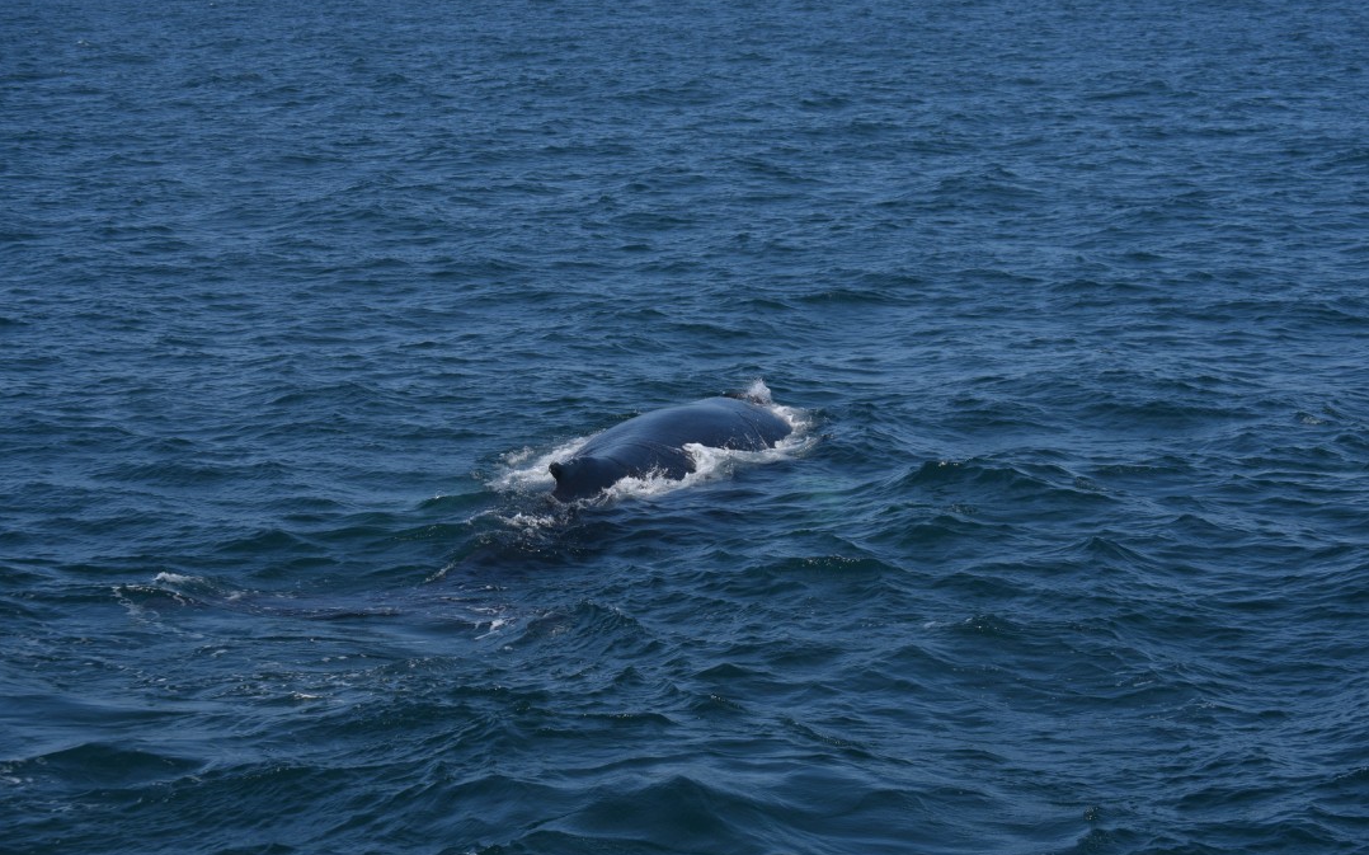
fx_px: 3543
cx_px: 684
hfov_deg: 21.9
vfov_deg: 13.8
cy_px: 424
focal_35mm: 95
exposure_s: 1/1600
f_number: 5.6
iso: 200
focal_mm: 62
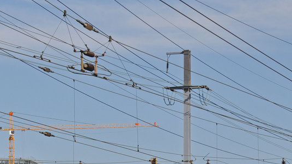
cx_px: 62
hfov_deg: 8.8
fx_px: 1904
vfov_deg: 4.9
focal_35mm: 246
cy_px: 206
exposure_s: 1/800
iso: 400
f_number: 11
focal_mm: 70
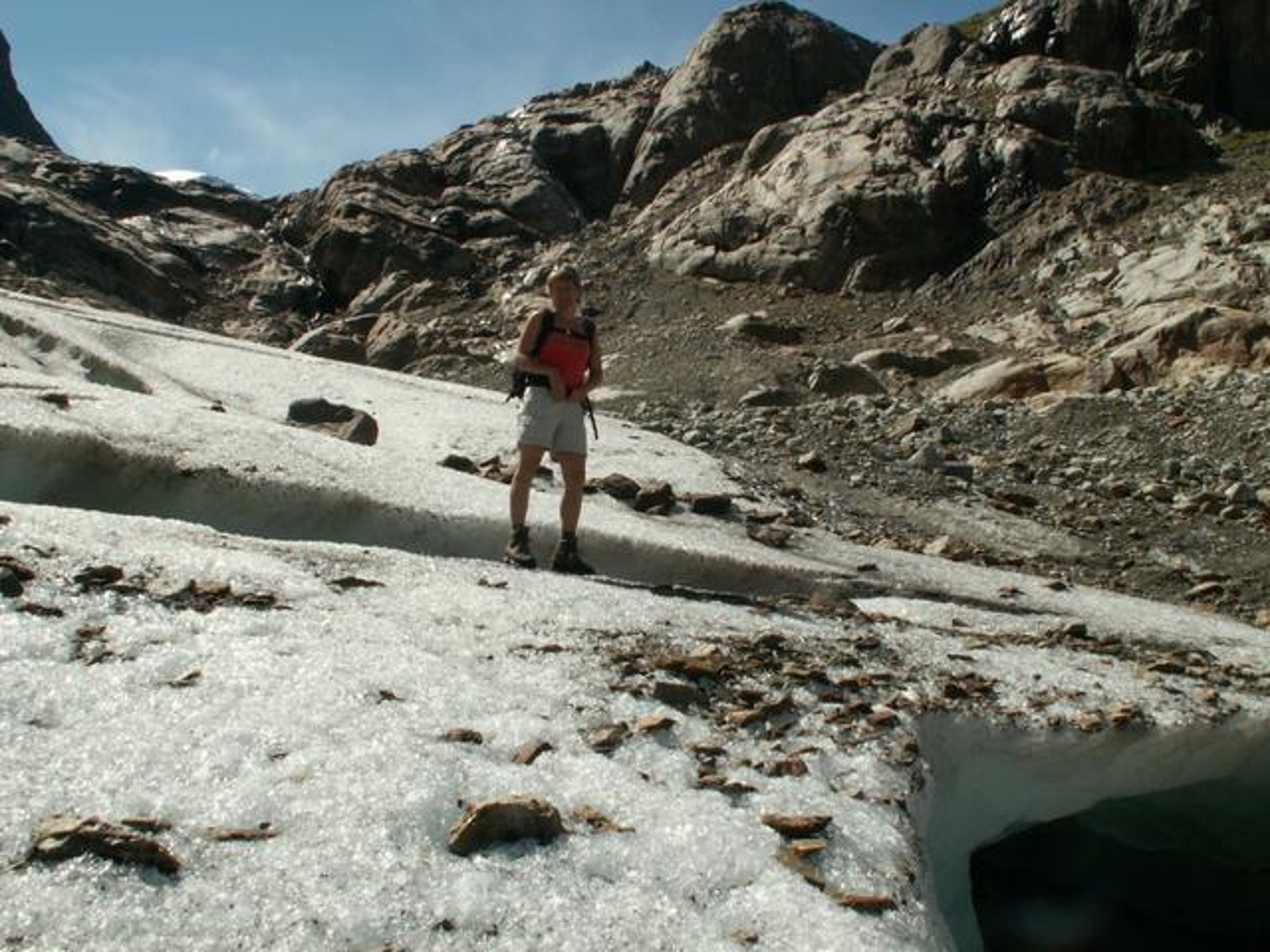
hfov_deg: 52.6
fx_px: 1284
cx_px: 635
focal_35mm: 35
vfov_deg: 40.7
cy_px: 476
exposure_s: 1/250
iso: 50
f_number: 8
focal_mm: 5.86
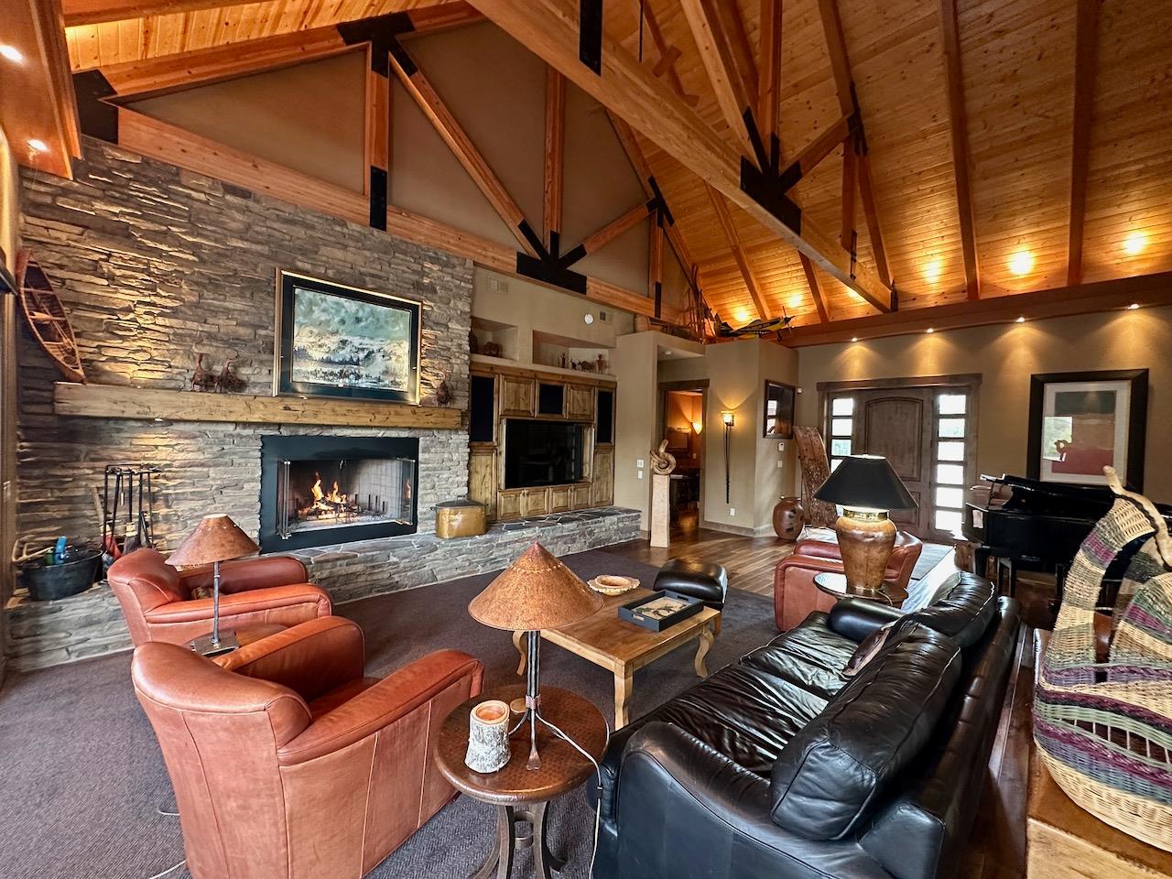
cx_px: 586
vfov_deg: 85.7
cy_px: 440
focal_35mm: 14
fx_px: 474
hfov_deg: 102.1
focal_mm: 2.22
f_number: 2.2
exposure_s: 1/60
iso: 640
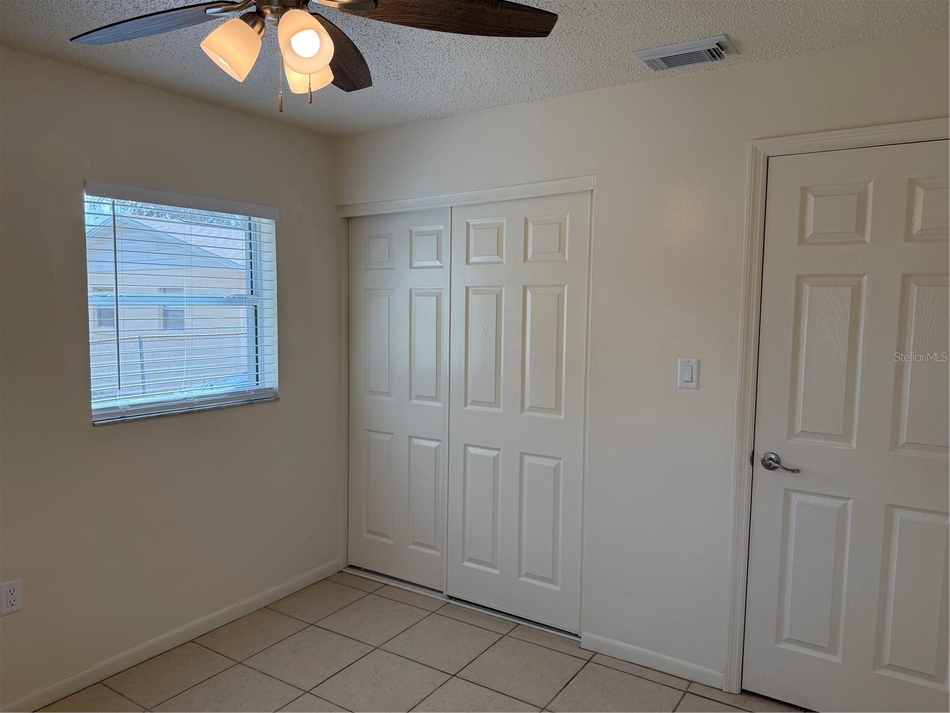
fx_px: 659
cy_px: 356
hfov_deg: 71.6
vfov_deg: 56.8
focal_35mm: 24
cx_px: 475
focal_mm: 6.76
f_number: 1.78
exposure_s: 1/514
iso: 100
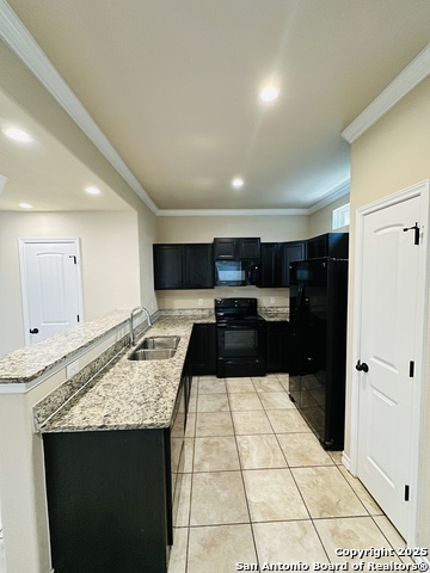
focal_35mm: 14
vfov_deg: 102.1
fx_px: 232
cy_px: 286
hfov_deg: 85.7
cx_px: 215
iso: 320
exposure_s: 1/60
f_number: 2.2
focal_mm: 2.22
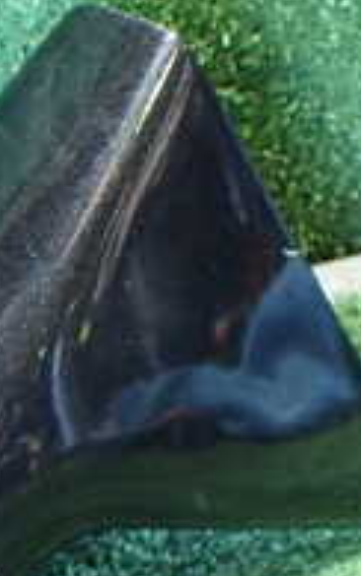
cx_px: -364
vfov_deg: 20.6
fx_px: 1542
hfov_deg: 11.9
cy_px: 567
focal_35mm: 98
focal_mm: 5.4
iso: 800
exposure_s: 1/30
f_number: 2.3
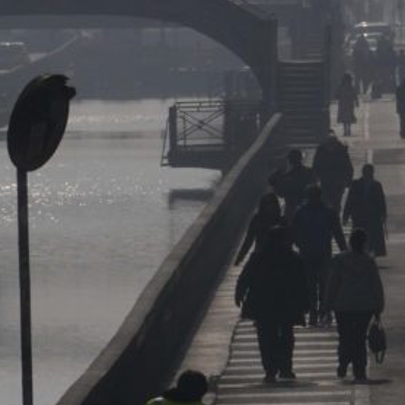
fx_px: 14547
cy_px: 439
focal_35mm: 1099
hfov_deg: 1.6
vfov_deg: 1.6
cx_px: -157
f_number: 20
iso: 200
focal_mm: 200
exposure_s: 1/640
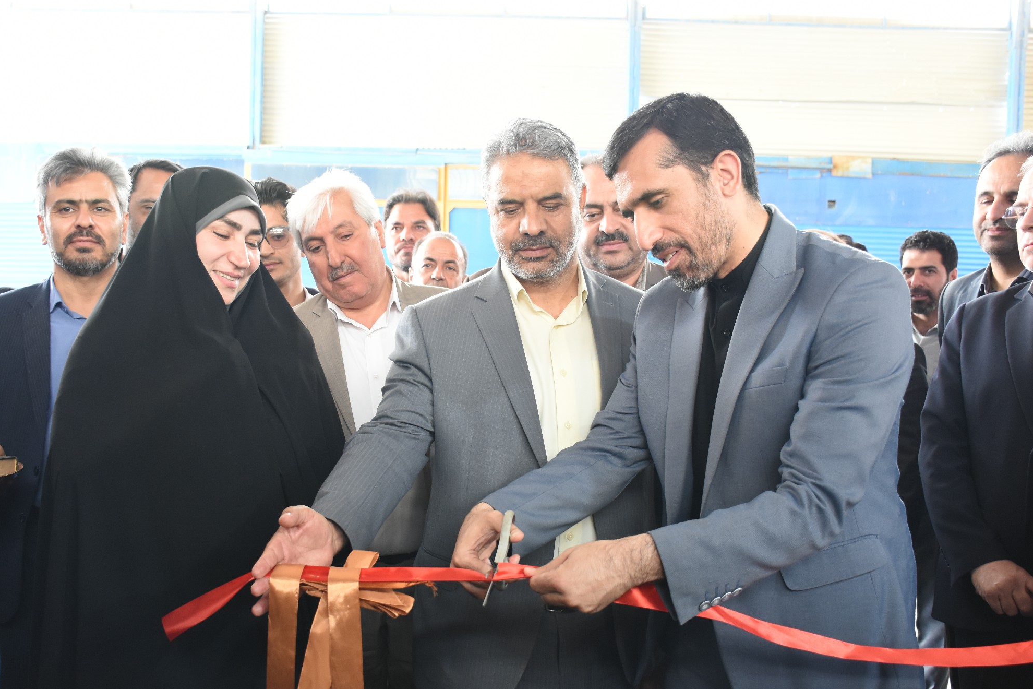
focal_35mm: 40
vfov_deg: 33.3
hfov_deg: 48.3
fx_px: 1148
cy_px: 396
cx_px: 433
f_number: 3.5
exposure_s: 1/30
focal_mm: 22
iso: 1100
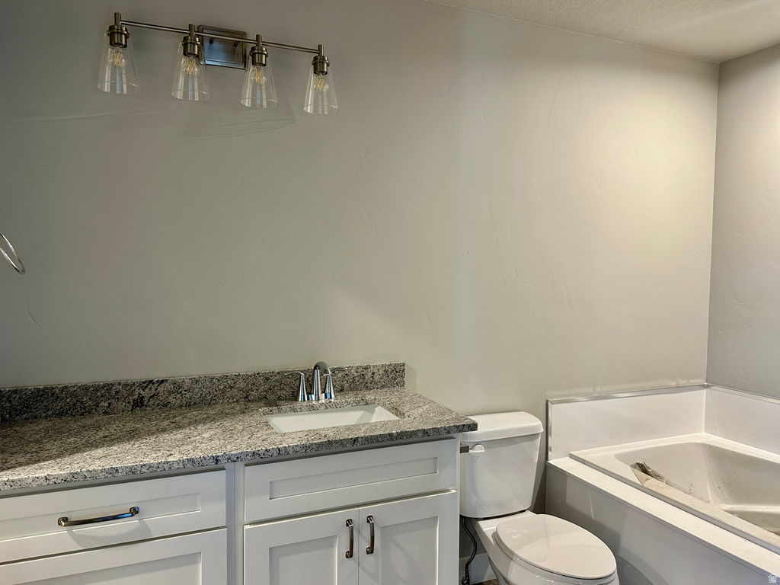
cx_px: 390
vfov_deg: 56.8
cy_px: 292
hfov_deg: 71.6
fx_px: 541
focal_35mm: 24
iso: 160
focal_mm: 6.86
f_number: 1.78
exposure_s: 1/60
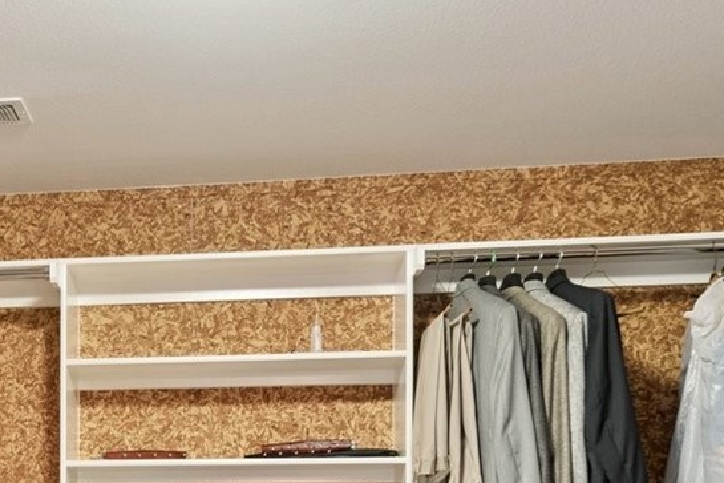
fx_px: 1126
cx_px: 20
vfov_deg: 22.5
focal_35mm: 56
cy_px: 557
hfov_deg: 33.0
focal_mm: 10
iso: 200
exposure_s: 1/6
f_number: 6.3
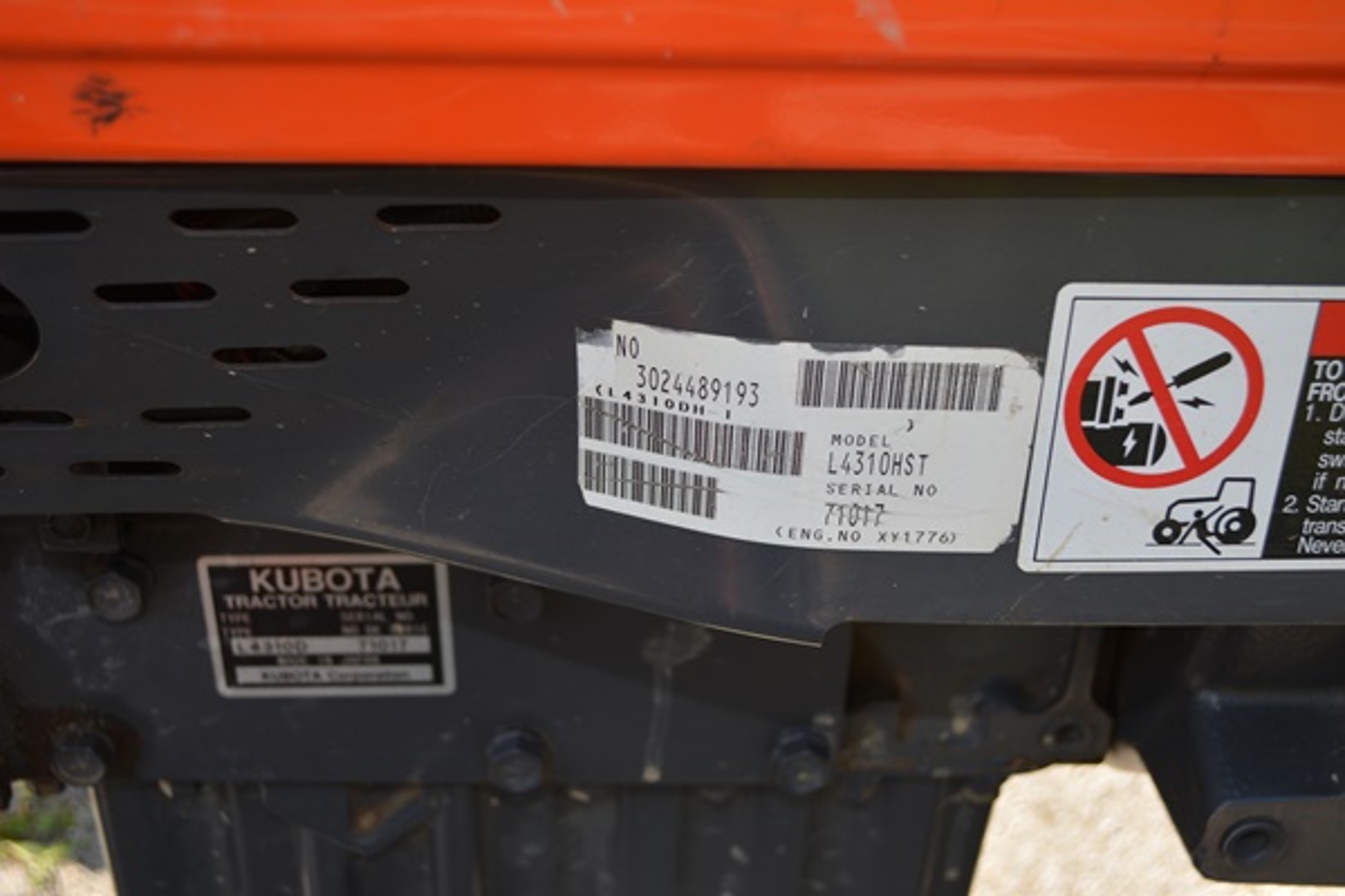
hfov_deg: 43.6
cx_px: 672
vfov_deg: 29.9
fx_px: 1681
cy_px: 448
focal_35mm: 45
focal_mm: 30
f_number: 4.5
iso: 100
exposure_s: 1/200
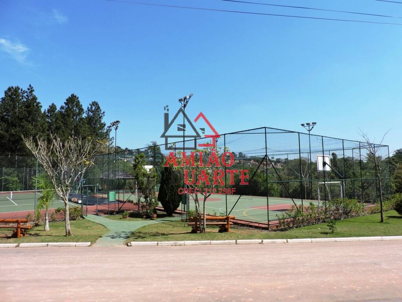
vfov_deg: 56.8
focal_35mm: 24
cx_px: 201
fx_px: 279
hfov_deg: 71.6
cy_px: 151
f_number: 3.3
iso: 100
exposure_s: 1/1000
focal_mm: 4.3
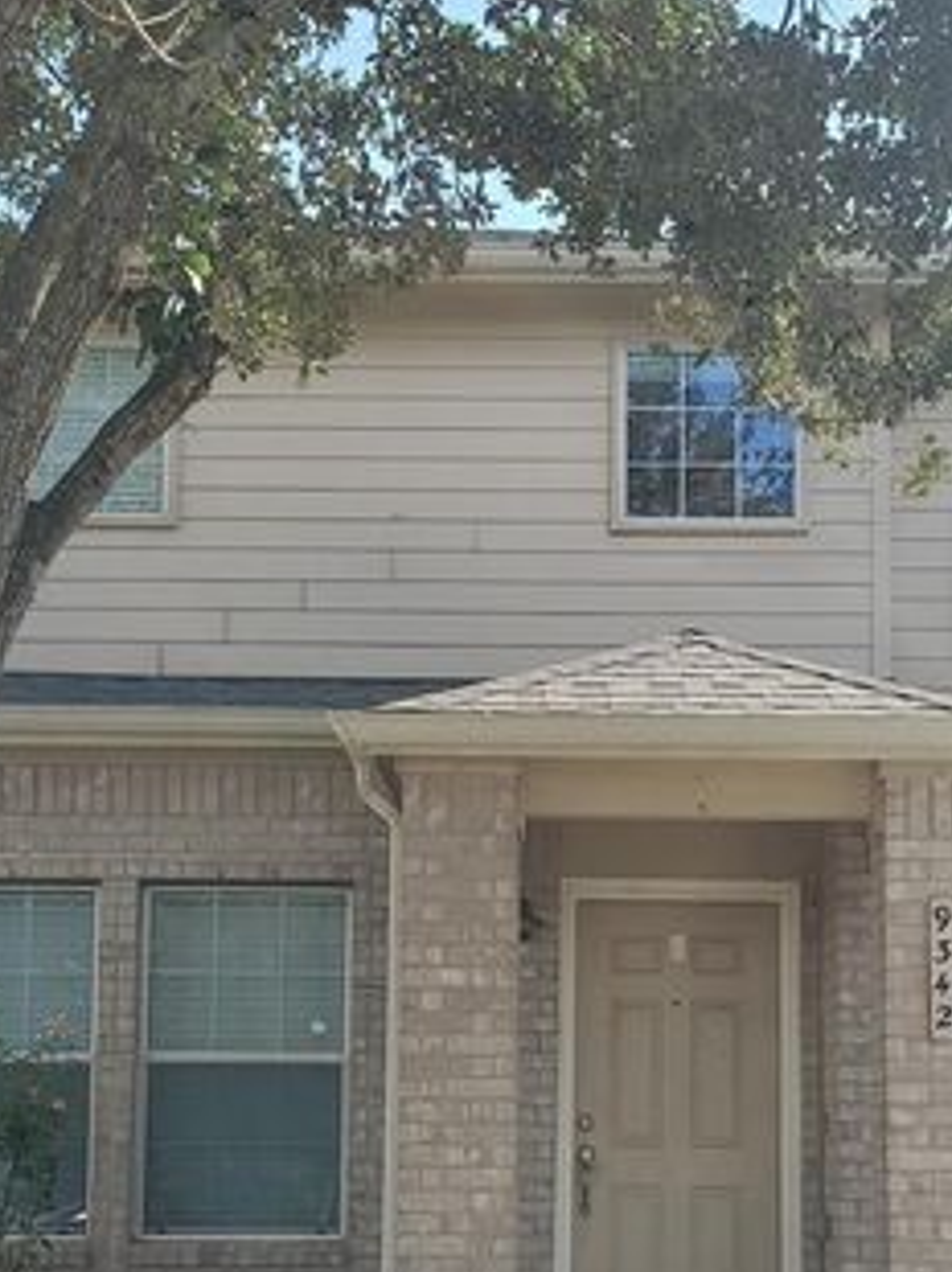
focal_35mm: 56
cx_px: 538
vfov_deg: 33.6
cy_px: 962
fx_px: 2056
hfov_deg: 26.0
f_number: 2.4
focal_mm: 4.3
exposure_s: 1/519
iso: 50
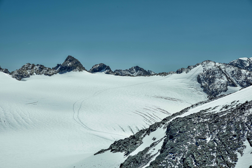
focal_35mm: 70
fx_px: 490
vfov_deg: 19.5
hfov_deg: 28.8
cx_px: 126
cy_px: 84
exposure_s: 1/500
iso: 100
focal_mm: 70
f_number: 11
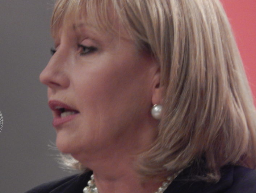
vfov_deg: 1.5
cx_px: 81
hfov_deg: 2.0
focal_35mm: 977
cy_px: 98
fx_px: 7229
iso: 800
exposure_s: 1/30
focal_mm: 120
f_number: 5.8
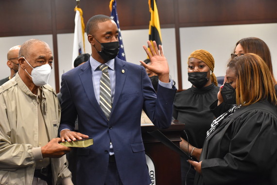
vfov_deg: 13.0
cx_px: 138
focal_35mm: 105
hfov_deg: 19.5
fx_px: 808
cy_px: 92
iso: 1800
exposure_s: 1/125
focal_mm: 70
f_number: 4.5
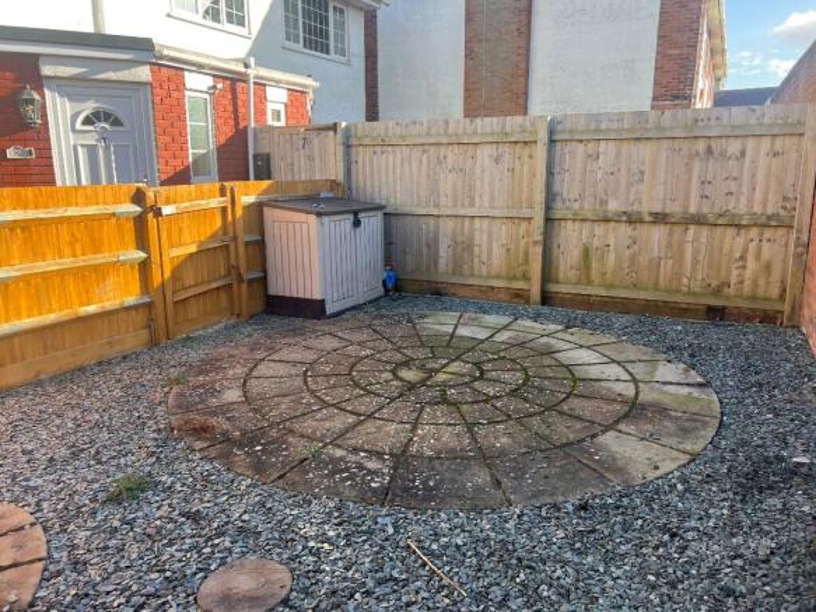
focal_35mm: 26
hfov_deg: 67.3
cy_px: 306
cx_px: 408
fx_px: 613
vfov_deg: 53.0
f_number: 1.5
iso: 50
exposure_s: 1/639
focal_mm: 5.7
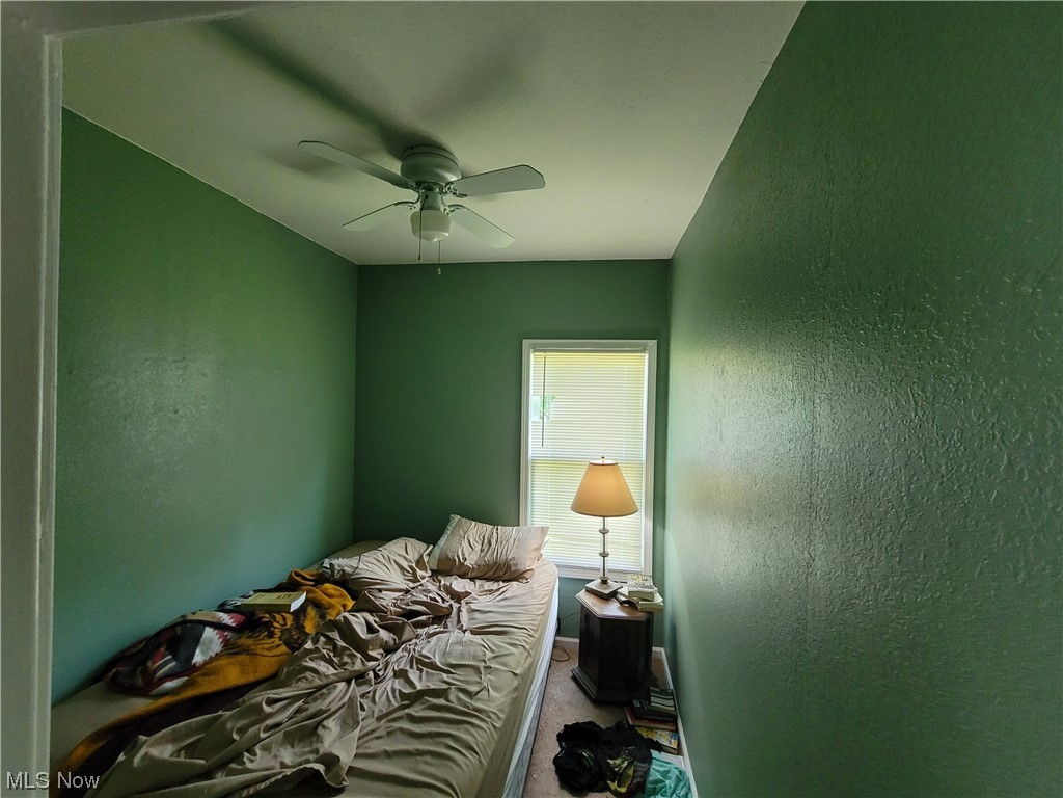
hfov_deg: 106.2
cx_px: 532
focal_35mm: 13
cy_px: 399
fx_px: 399
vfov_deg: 89.9
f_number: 2.2
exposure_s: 1/40
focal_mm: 2.2
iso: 320
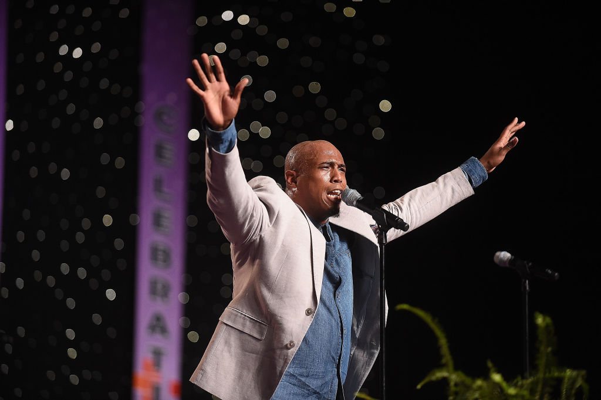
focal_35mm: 155
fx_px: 2587
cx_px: 300
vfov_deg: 8.8
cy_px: 200
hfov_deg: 13.3
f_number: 2.8
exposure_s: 1/400
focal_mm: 155
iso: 4000
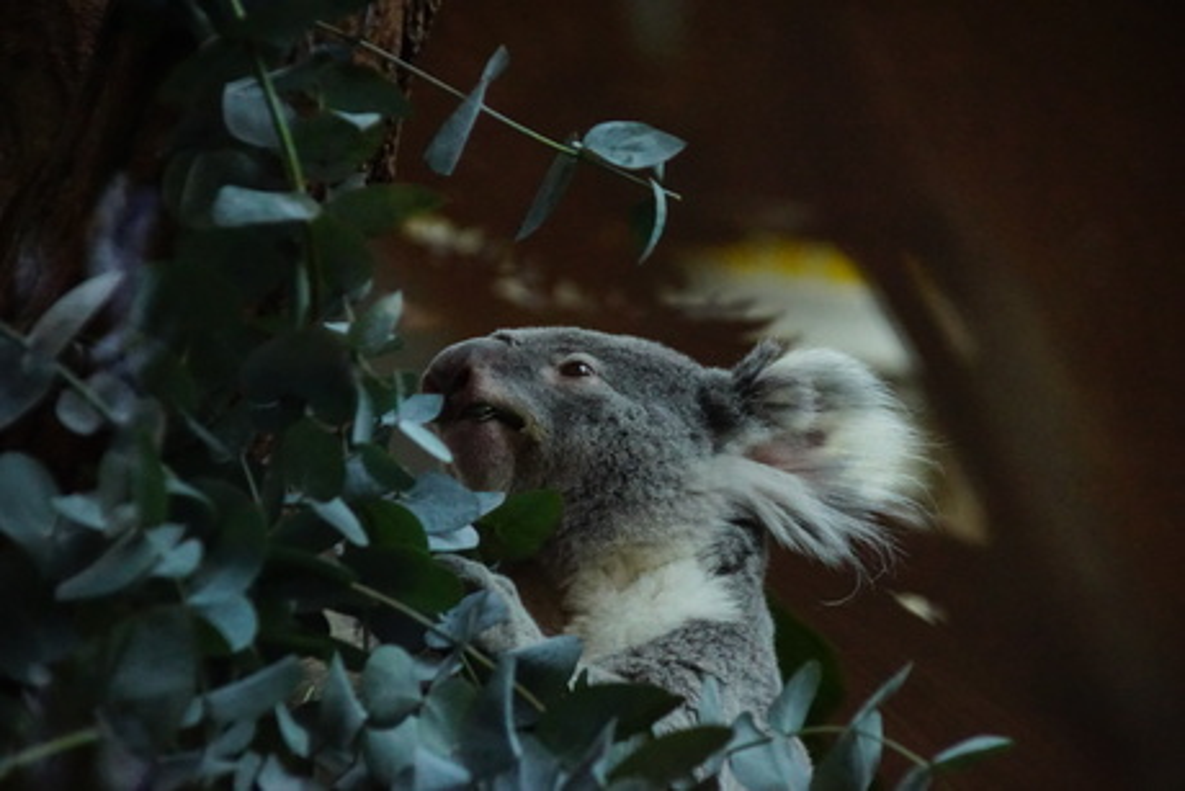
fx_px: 6420
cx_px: 592
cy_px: 396
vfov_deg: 7.0
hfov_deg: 10.5
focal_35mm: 195
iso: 6400
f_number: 5.6
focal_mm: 130
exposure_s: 1/250
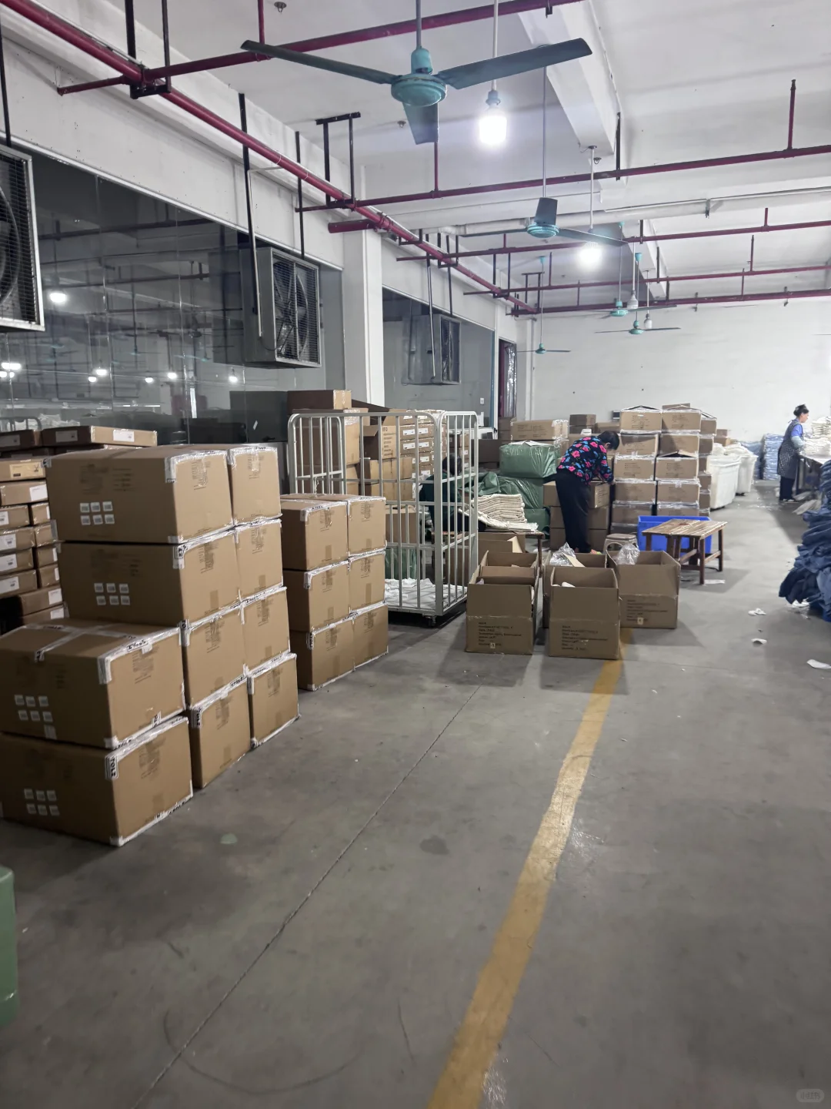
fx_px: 768
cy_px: 554
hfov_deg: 56.8
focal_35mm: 24
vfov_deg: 71.6
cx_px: 416
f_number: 1.78
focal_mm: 6.76
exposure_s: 1/50
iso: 160
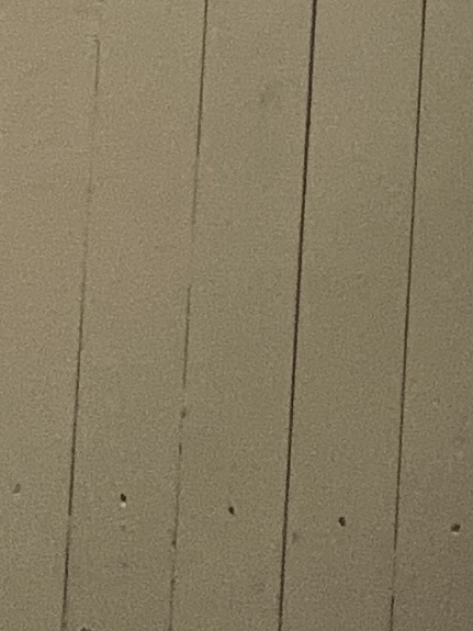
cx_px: 1114
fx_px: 2716
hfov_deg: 9.0
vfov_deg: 12.3
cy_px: -429
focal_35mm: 149
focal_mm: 2.69
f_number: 1.9
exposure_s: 1/60
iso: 80
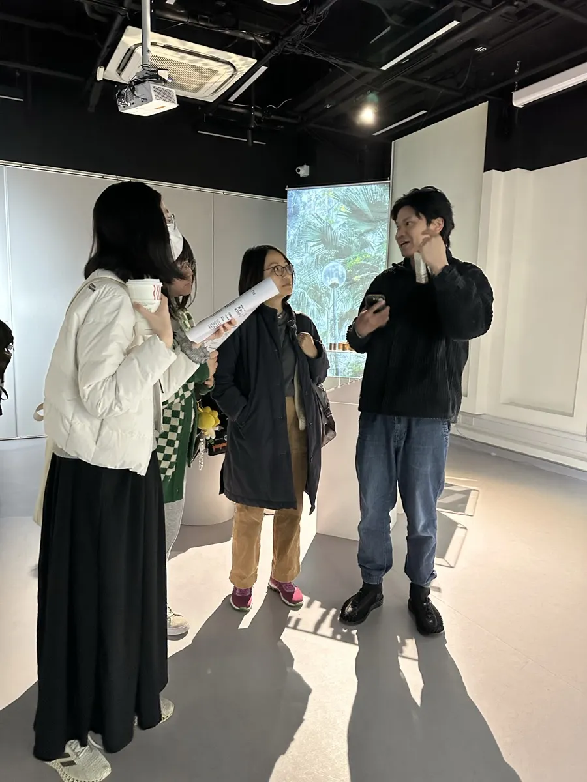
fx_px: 543
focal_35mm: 24
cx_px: 294
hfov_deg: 56.8
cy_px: 391
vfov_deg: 71.6
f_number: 1.78
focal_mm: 6.86
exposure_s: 1/40
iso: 800
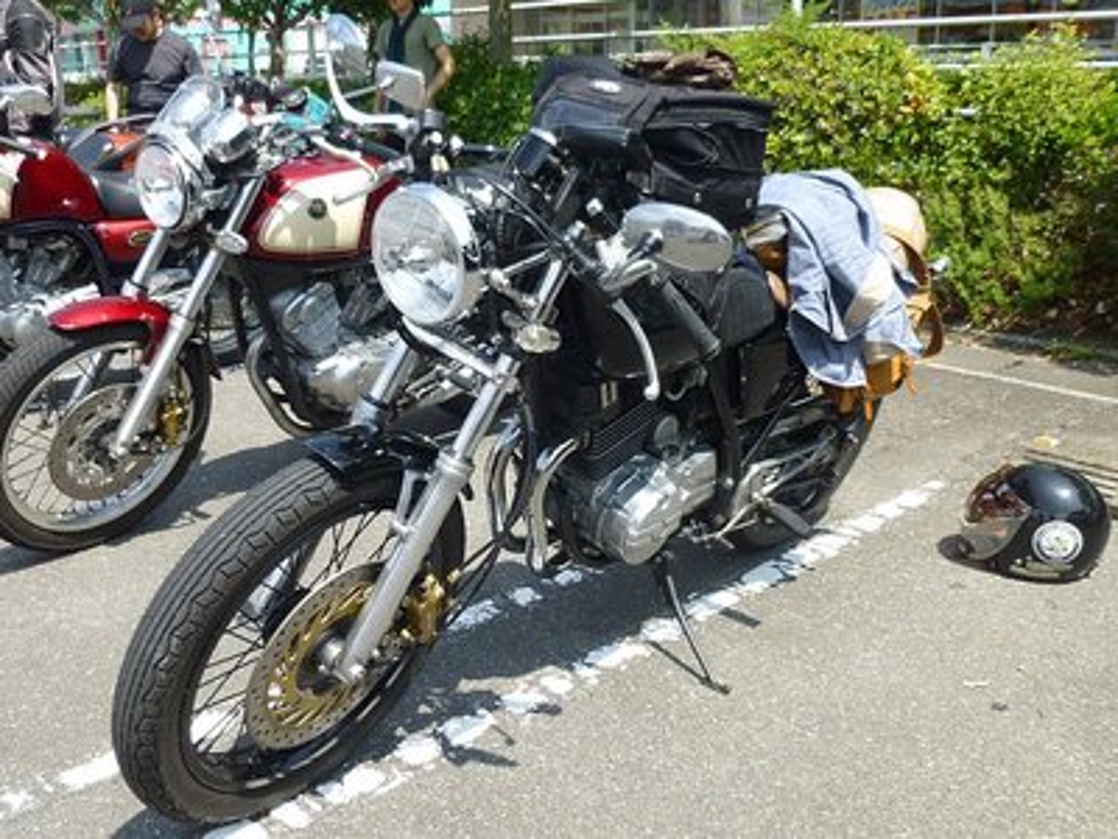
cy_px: 420
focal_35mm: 25
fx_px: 807
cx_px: 559
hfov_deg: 69.4
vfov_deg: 54.9
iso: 100
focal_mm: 4.5
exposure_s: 1/640
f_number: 3.1
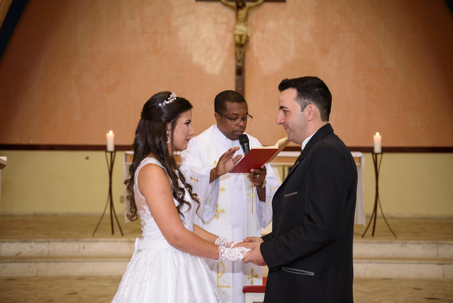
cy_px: 152
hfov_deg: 39.6
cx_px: 226
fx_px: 629
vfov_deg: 27.0
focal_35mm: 50
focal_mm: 50
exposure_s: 1/125
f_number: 2.8
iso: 3200
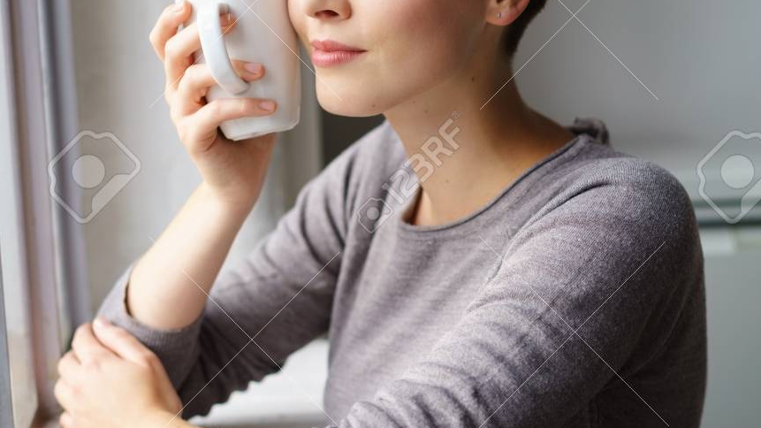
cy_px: 332
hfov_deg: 24.5
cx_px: 382
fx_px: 1755
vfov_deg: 13.8
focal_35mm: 87
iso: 160
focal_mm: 55
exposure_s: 1/160
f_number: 2.5
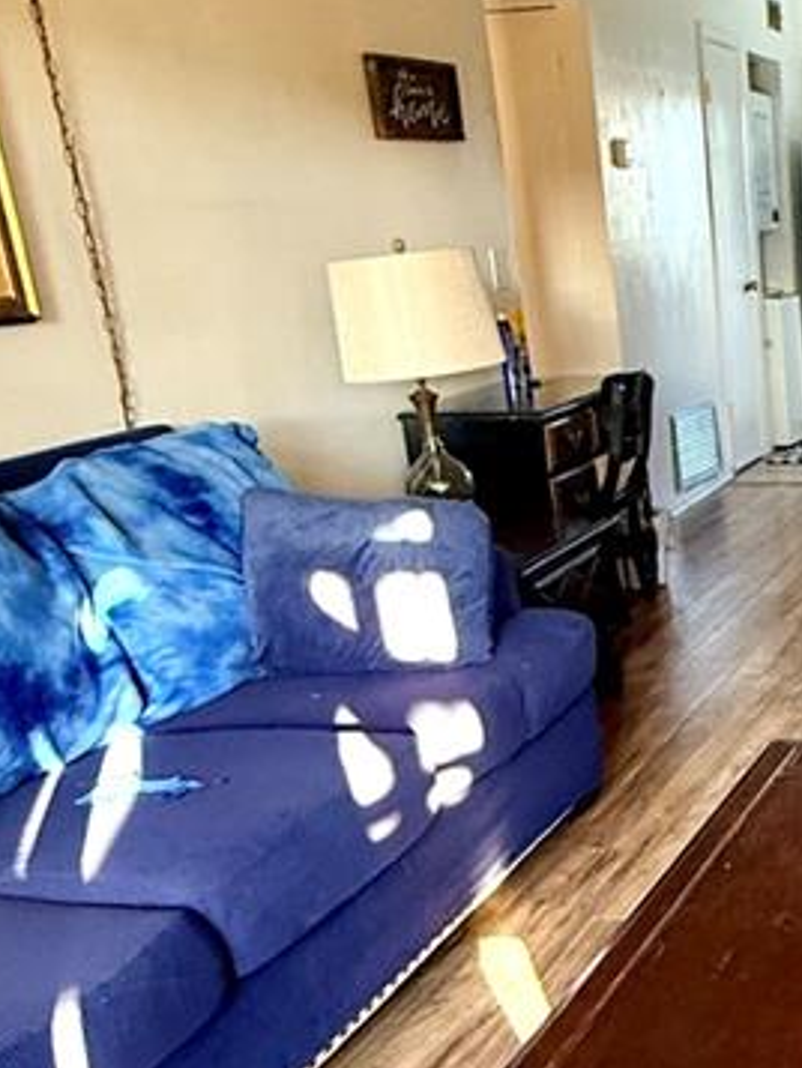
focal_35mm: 47
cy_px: 862
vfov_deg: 38.8
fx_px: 1451
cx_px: 886
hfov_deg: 28.1
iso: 400
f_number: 2.2
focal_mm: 2.22
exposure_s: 1/60
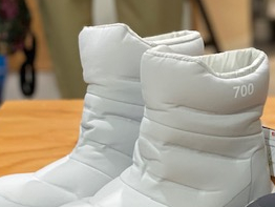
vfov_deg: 11.6
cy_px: 199
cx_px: 291
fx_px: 1010
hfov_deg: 15.2
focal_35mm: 127
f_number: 2
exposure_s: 1/120
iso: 250
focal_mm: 6
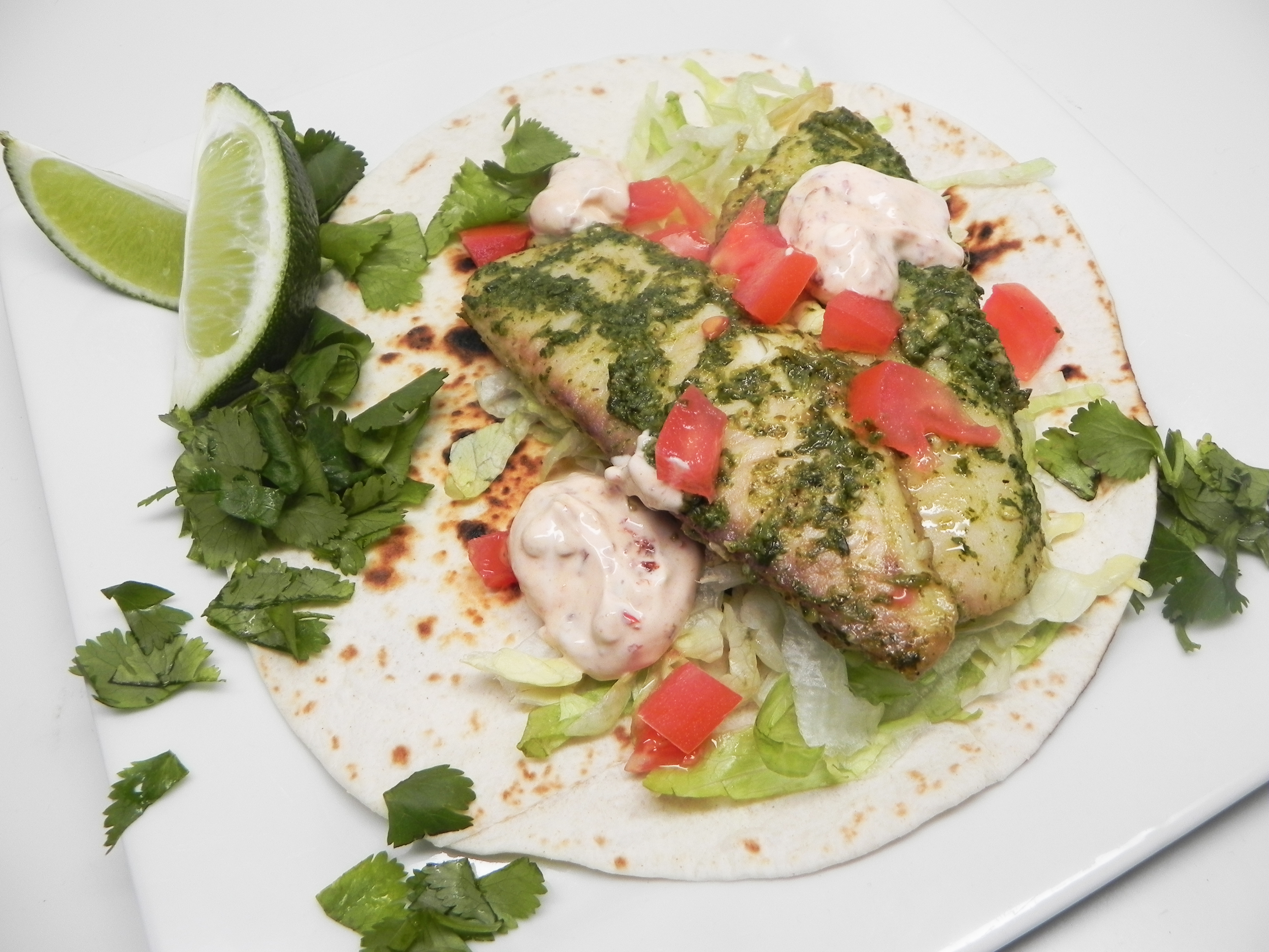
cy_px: 476
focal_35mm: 29
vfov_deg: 48.2
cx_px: 634
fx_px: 1063
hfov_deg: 61.7
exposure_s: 1/65.3
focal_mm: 5.2
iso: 160
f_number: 2.8
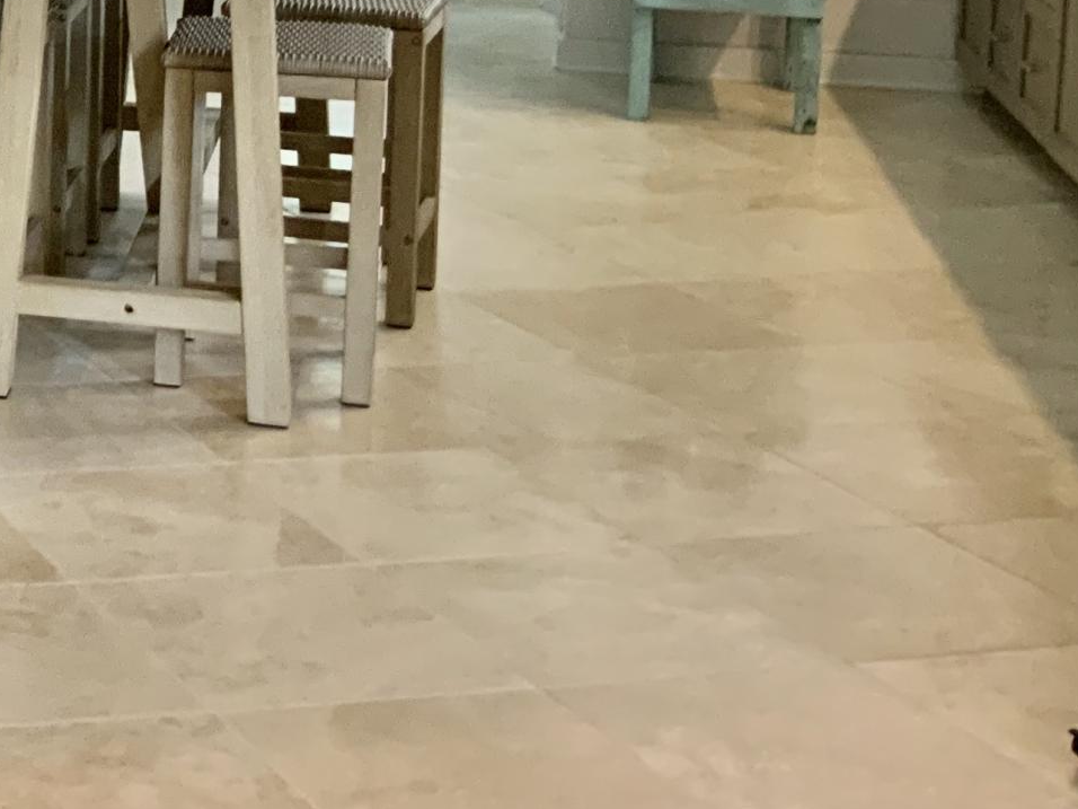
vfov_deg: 15.8
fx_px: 2834
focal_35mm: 91
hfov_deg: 18.9
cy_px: -83
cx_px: -553
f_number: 1.8
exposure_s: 1/60
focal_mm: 3
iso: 200
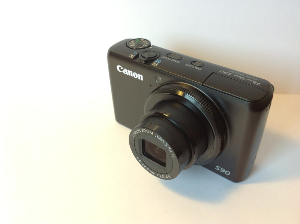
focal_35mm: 35
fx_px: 303
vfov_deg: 40.6
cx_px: 150
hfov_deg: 52.7
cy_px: 112
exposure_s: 1/33
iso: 64
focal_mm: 4.28
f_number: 2.4
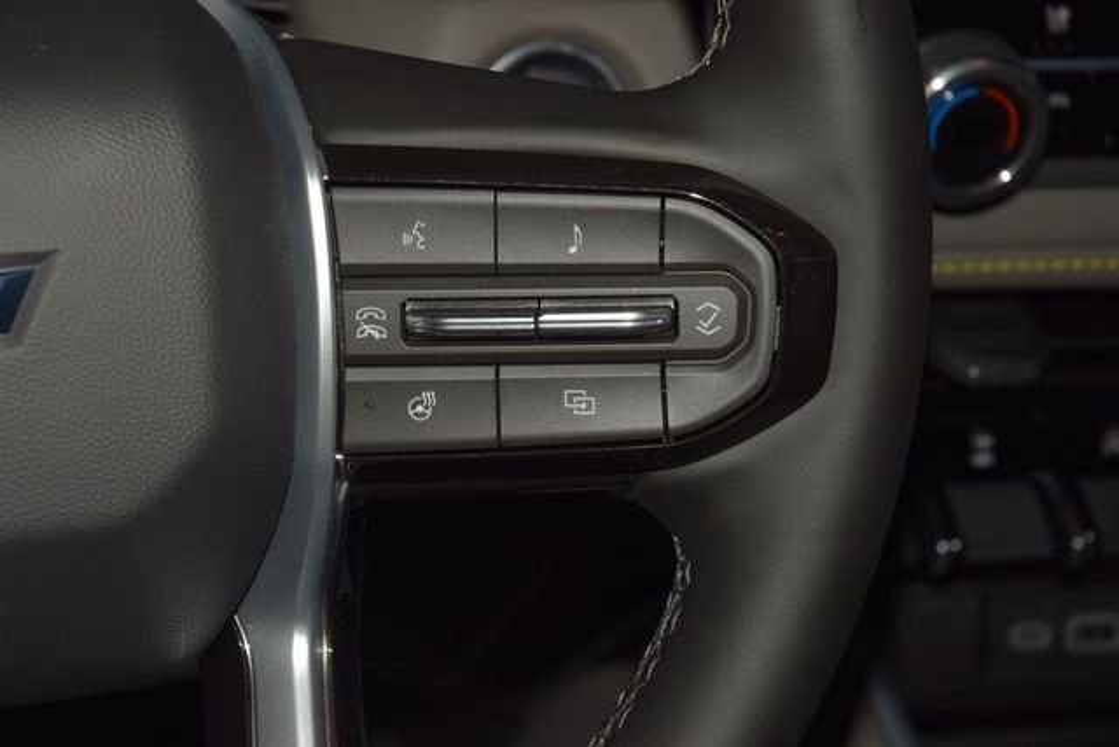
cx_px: 560
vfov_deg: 13.0
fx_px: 3264
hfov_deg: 19.5
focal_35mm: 105
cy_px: 374
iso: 100
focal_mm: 70
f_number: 8
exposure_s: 1/125
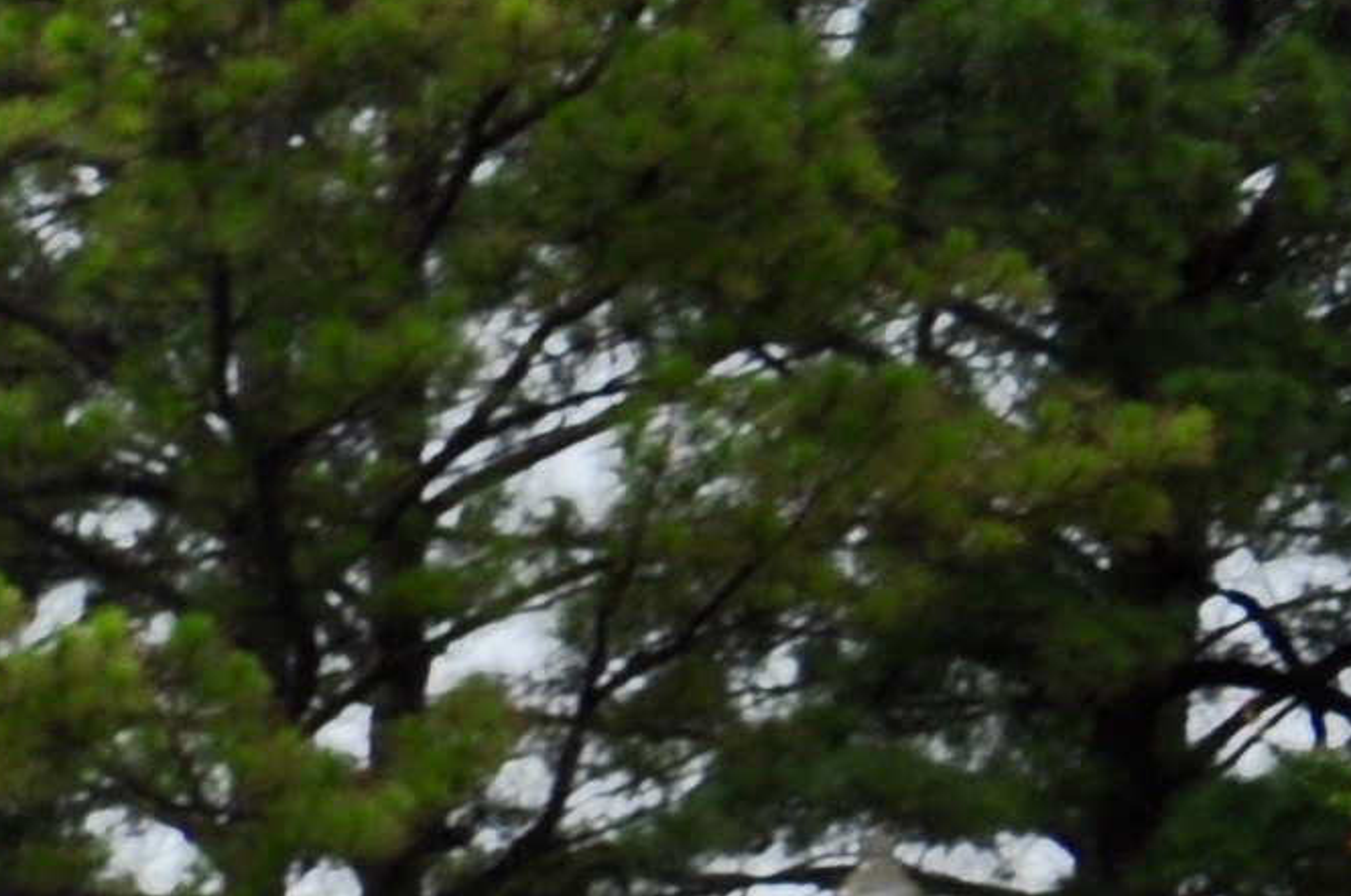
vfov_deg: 4.8
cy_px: 2670
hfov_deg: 6.8
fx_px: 10153
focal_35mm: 271
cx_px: -2885
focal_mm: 28
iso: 200
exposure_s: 1/320
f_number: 9
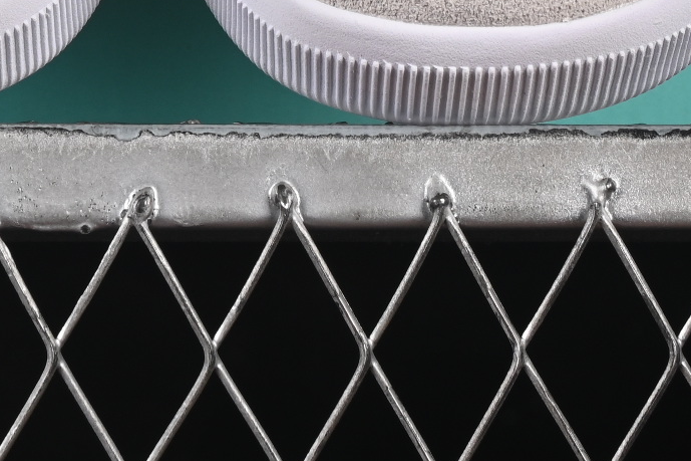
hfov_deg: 6.8
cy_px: -465
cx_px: 120
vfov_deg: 4.5
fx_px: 5814
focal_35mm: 303
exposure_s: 1/80
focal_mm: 50
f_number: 8
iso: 160
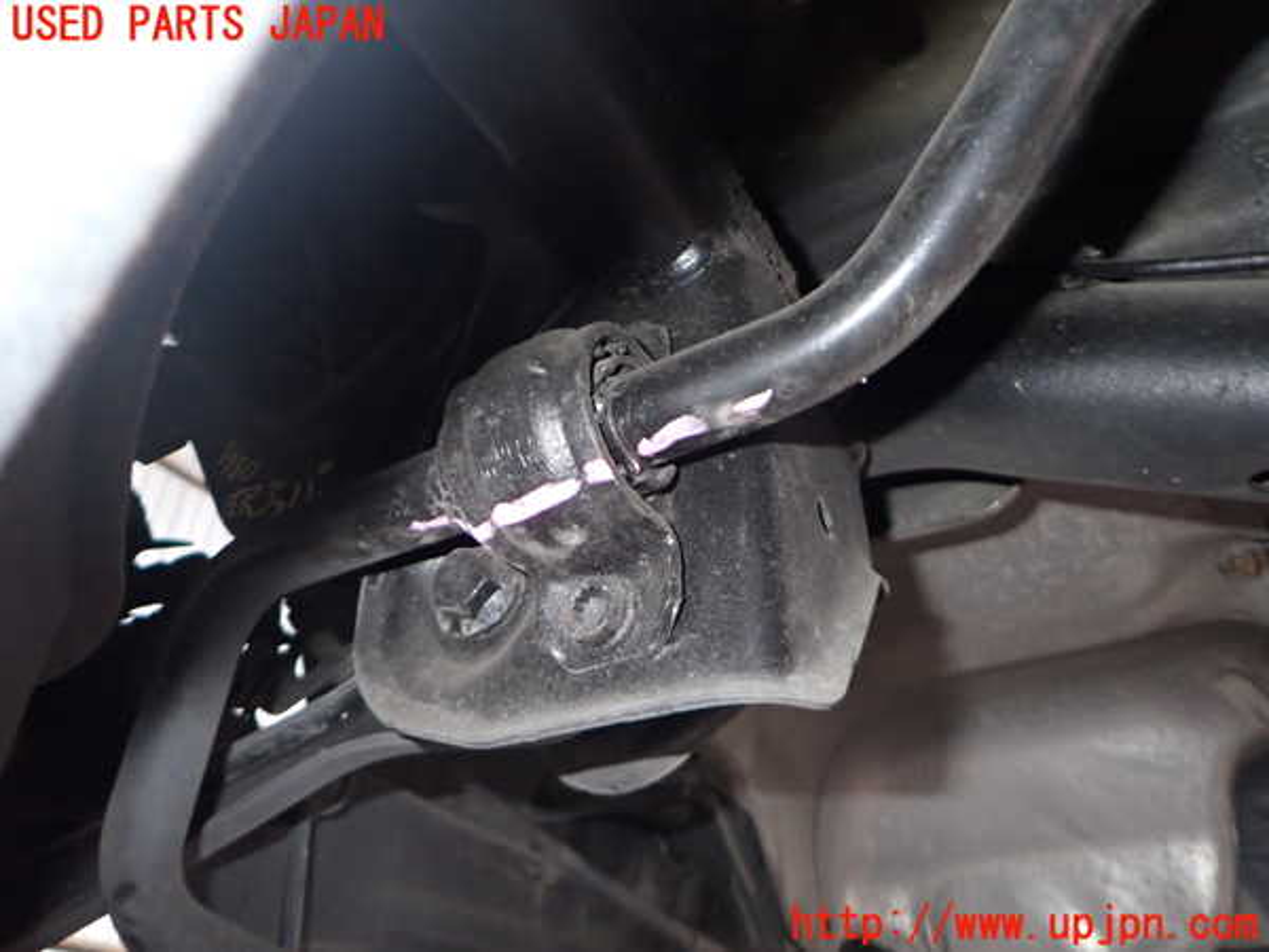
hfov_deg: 69.4
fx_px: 916
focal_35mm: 25
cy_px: 476
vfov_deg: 54.9
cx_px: 634
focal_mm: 4.5
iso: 500
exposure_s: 1/30
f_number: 5.6
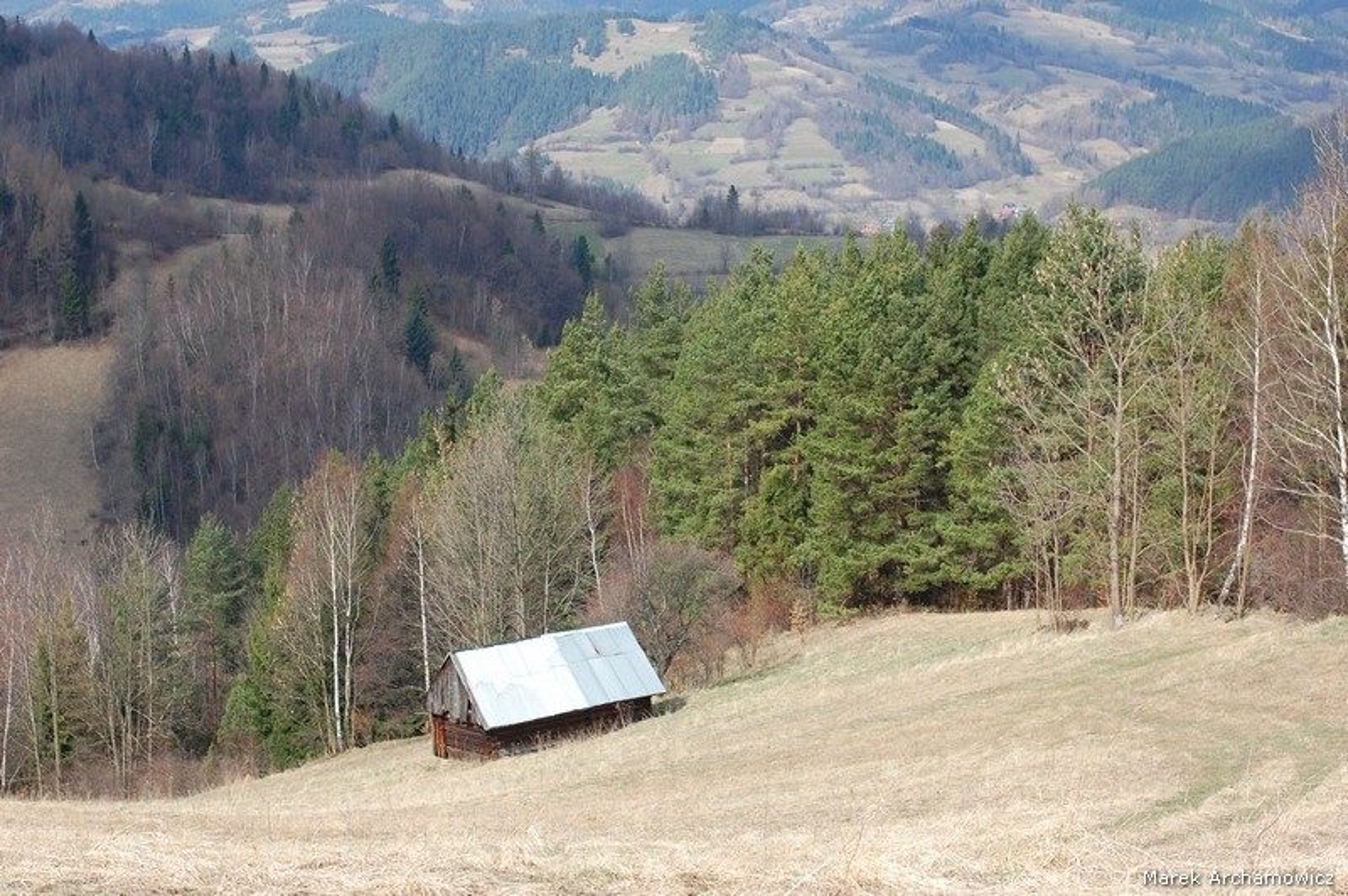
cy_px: 448
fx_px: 2806
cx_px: 674
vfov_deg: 18.2
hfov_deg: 27.0
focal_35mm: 75
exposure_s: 1/500
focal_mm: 50
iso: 200
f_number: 5.6
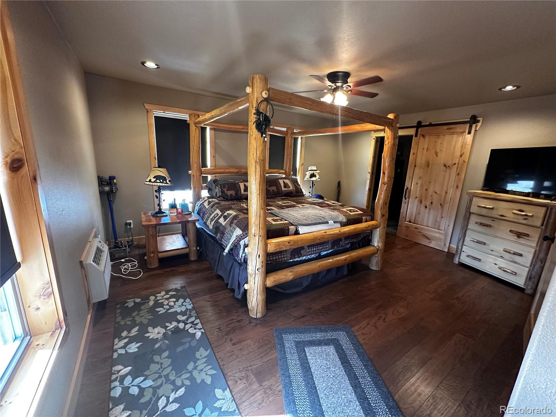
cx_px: 278
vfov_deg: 85.7
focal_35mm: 14
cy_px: 208
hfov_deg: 102.1
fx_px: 225
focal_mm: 2.22
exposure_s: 1/60
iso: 400
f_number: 2.2
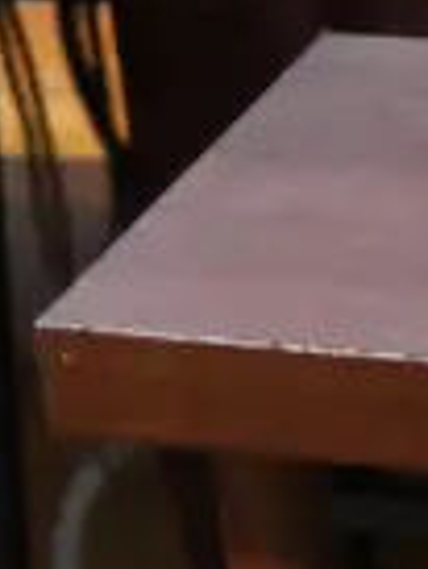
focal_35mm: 313
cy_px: 2114
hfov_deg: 4.5
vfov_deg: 5.6
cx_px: 1564
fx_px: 5152
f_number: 4.6
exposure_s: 1/60
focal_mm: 21
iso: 1250
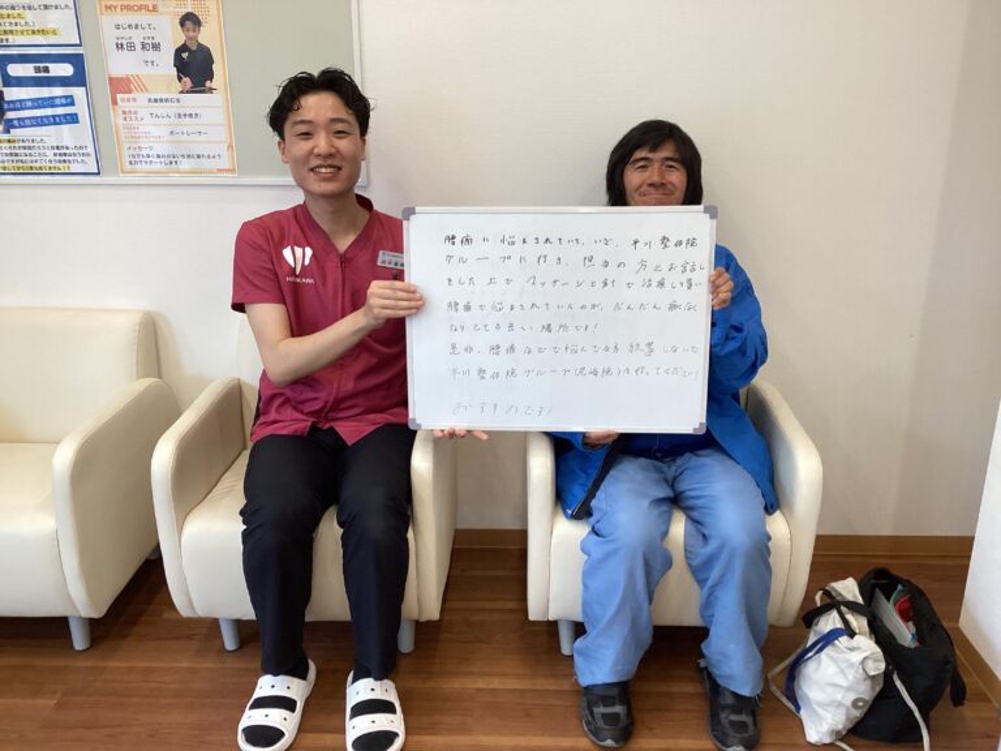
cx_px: 500
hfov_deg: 58.4
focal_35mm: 31
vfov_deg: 45.4
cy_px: 376
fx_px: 896
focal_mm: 3.3
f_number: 2.4
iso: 100
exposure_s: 1/60
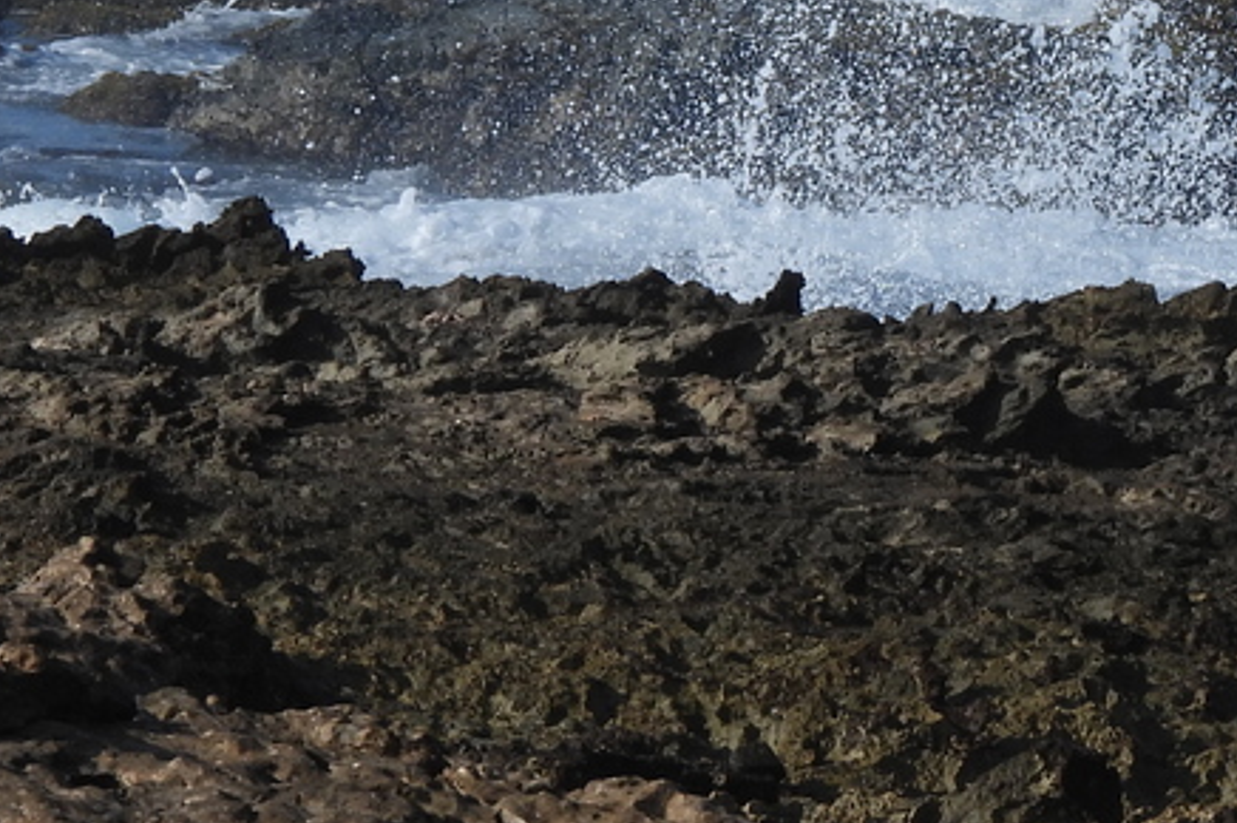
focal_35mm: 917
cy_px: -34
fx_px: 31484
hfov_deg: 2.3
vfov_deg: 1.5
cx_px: 911
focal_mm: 53.5
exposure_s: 1/1250
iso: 100
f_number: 5
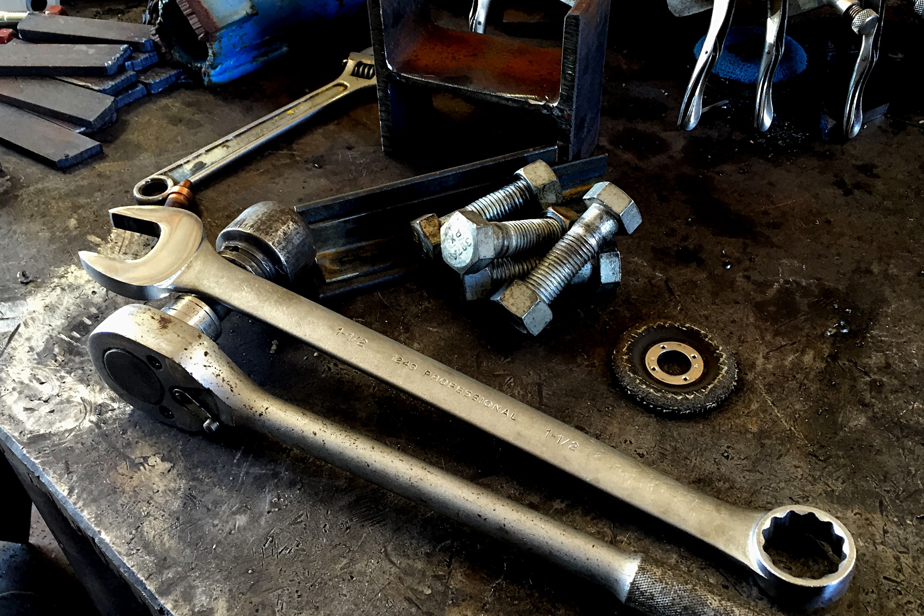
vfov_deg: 36.9
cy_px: 309
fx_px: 924
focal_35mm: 36
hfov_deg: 53.1
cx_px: 501
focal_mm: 4.15
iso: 80
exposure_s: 1/30
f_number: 2.2
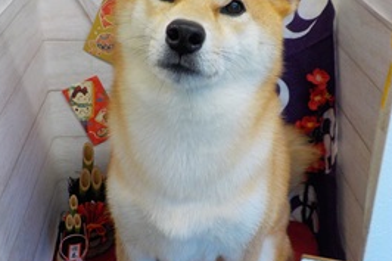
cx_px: 187
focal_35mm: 47
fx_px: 511
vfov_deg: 28.5
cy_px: 105
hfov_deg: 41.9
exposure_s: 1/30
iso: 140
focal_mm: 4.1
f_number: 3.3
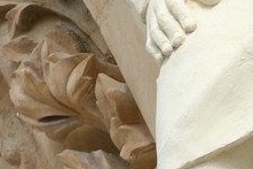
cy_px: -723
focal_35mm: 1449
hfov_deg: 1.4
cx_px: -70
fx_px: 10175
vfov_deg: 0.9
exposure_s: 1/200
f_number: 11
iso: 200
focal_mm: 200
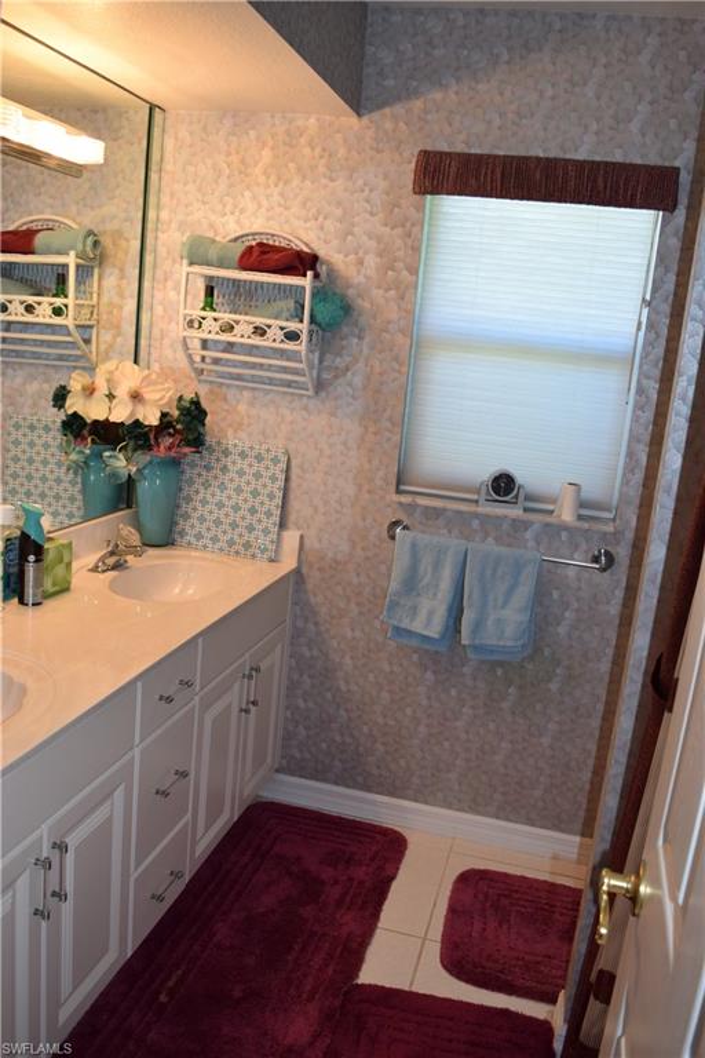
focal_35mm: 30
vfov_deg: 61.9
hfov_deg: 43.6
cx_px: 352
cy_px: 529
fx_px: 881
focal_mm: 20
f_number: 5
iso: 800
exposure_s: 1/100
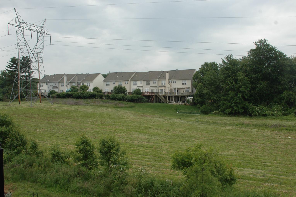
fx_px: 296
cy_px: 104
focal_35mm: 36
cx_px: 152
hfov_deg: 53.2
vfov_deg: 36.8
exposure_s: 1/320
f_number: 9
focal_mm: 18
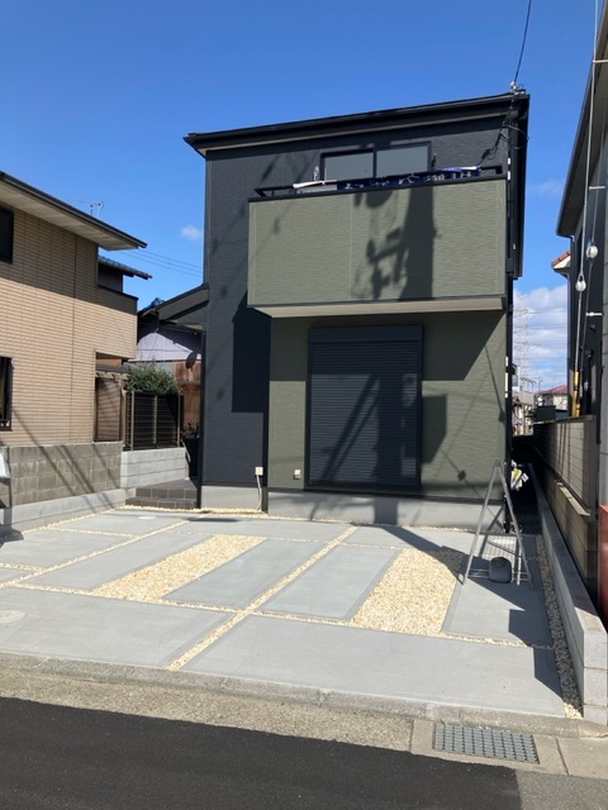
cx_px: 304
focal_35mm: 28
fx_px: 656
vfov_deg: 63.4
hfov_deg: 49.7
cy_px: 405
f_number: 1.8
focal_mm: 3.99
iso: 32
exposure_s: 1/3247
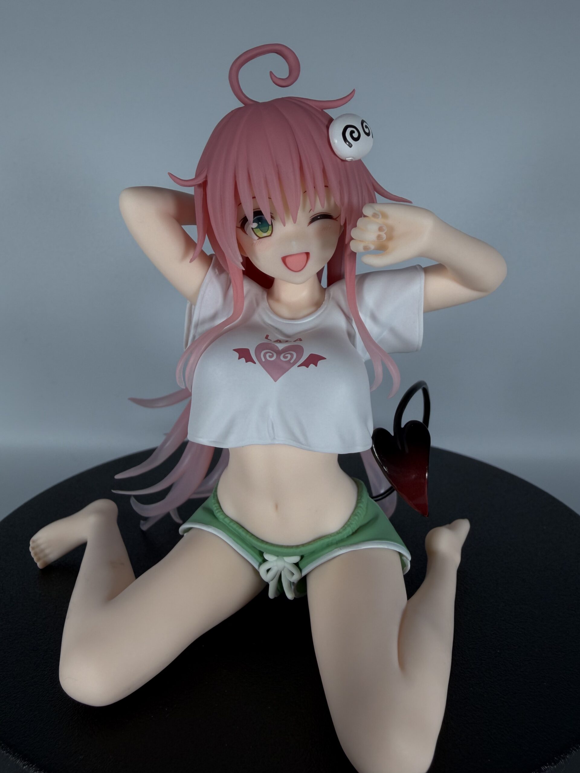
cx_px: 290
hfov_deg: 56.8
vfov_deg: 71.6
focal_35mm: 24
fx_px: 536
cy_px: 386
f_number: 2.2
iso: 40
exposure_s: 1/121
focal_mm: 2.22
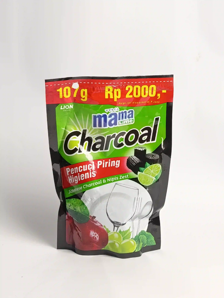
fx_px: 483
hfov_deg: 26.1
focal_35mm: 56
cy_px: 149
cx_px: 112
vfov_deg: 34.3
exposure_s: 1/100
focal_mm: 5.24
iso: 181
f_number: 1.7
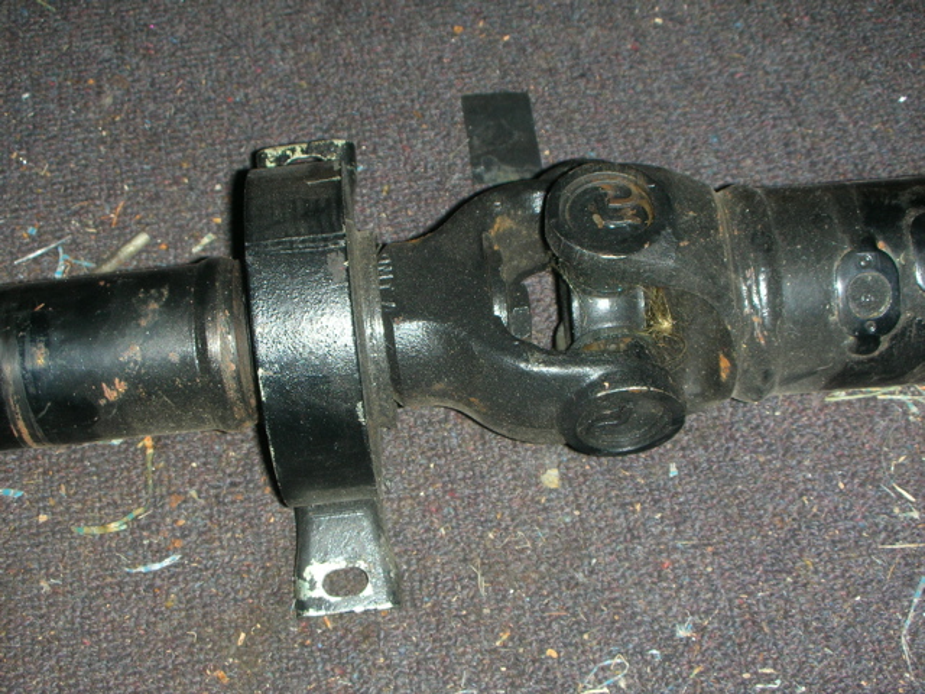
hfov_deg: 31.7
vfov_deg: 24.0
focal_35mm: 61
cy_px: 347
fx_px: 1630
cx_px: 462
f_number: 4
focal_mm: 10.1
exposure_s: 1/120
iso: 67
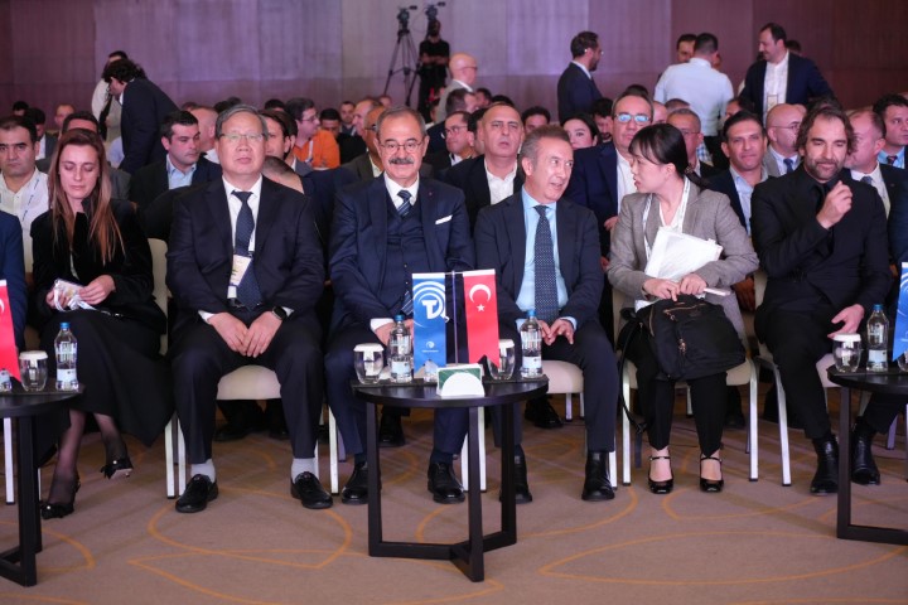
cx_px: 454
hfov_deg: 28.8
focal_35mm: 70
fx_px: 1765
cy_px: 302
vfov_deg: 19.5
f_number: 4
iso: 4000
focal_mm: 70
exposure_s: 1/160
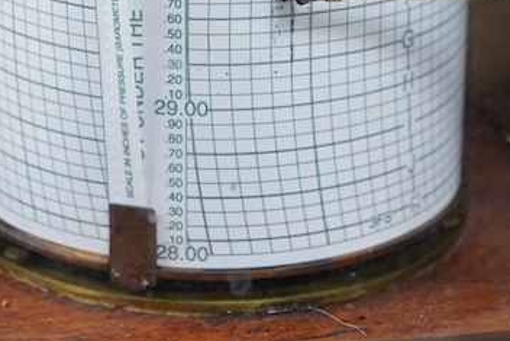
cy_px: -51
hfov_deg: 17.8
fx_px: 1630
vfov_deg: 11.7
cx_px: 230
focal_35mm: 115
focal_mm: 30
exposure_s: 1/125
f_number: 3.5
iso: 1250
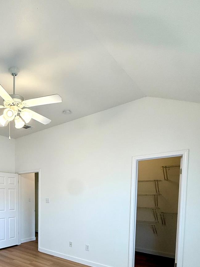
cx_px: 29
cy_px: 209
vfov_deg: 64.1
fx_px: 193
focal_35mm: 25
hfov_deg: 50.2
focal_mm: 2.22
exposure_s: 1/120
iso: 160
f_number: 2.2
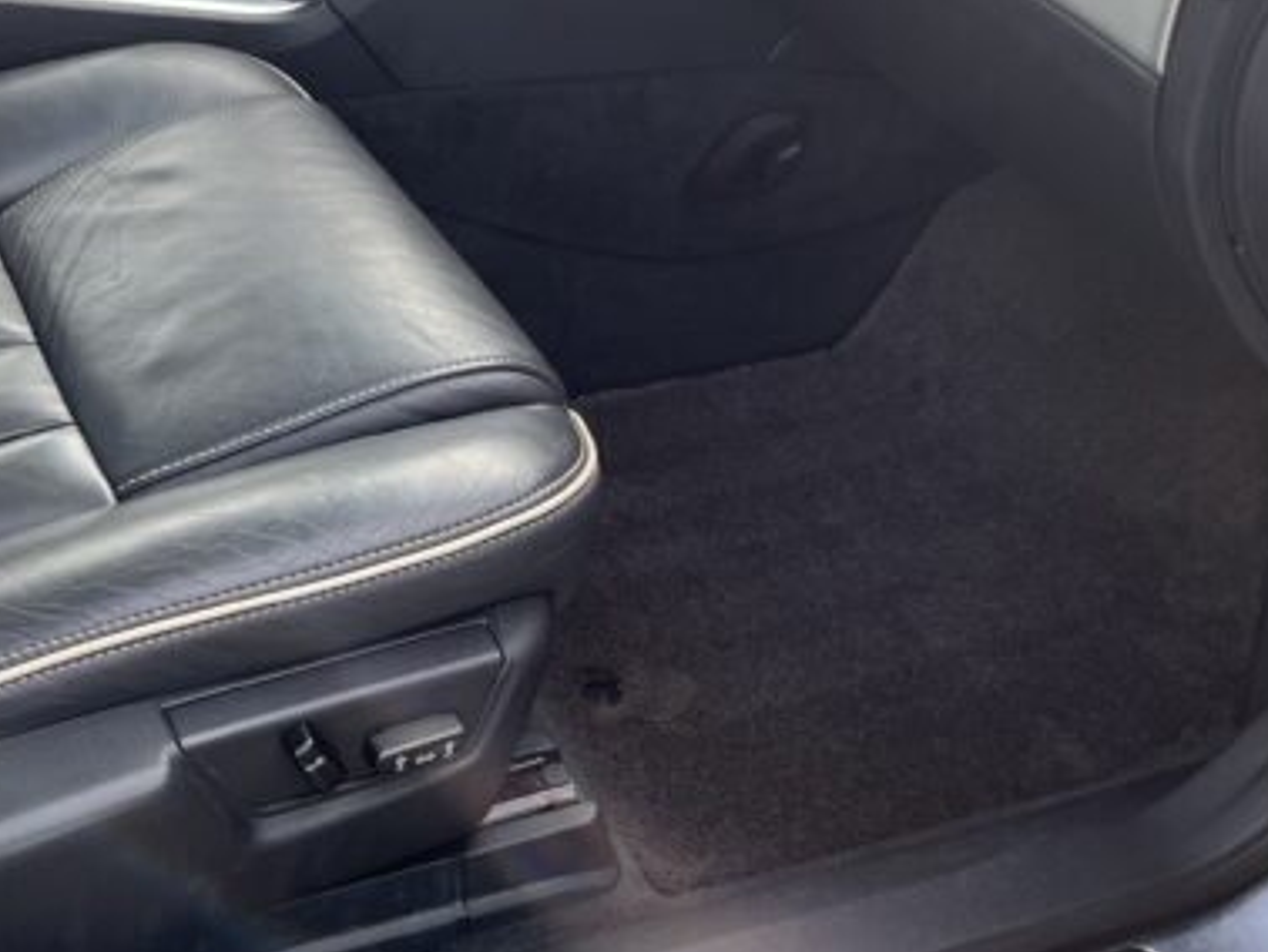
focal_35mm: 55
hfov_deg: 33.5
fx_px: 2016
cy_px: -27
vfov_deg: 25.2
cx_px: 188
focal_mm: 5.1
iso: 50
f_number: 1.6
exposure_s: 1/306
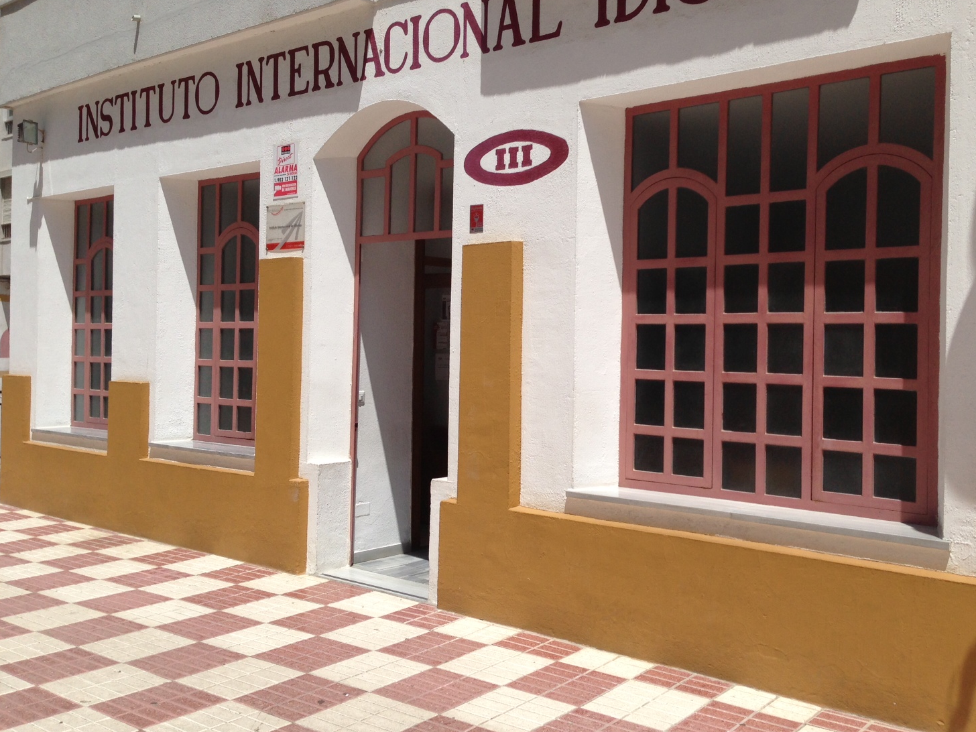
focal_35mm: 37
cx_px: 544
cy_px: 336
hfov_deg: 50.0
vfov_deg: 38.6
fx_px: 1043
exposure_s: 1/2857
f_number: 2.4
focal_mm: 4.13
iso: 50
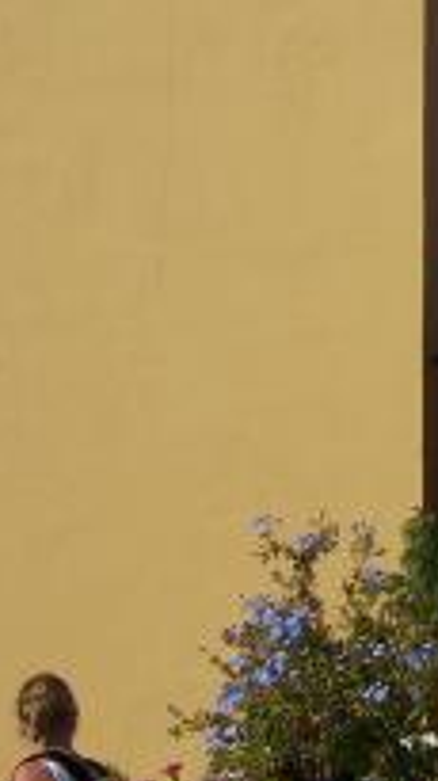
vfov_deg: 21.8
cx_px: 716
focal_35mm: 98
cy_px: 472
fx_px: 2028
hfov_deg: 11.6
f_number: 4.8
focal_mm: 6
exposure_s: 1/1000
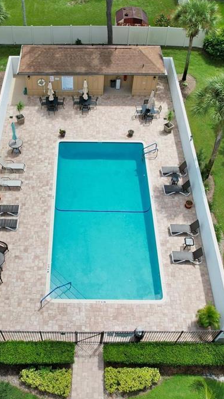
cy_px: 200
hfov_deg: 33.5
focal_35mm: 35
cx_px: 82
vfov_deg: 56.6
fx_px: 370
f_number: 2.8
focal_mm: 8.38
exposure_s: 1/2000
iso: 200
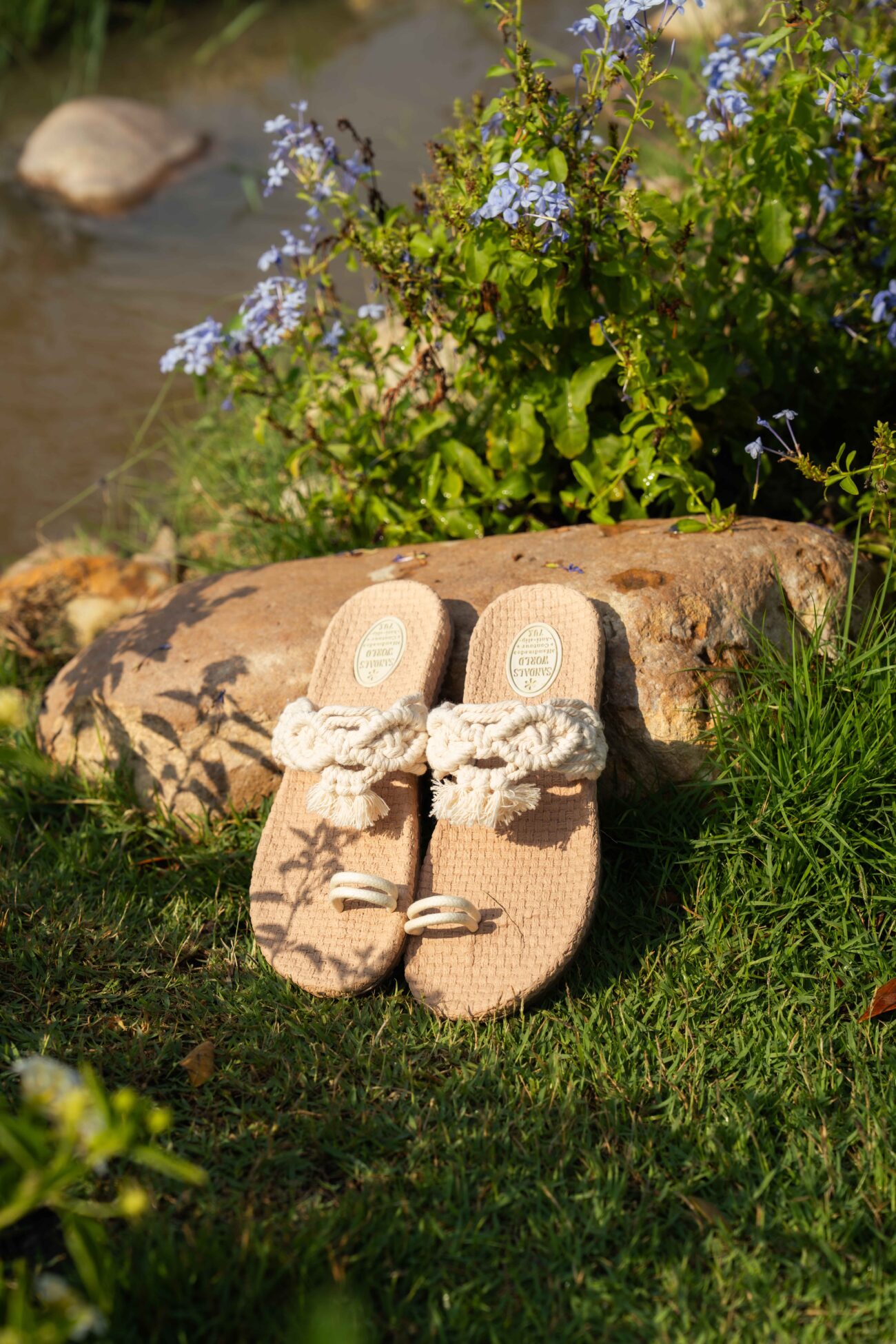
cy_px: 672
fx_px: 2016
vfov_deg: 36.9
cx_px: 448
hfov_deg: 25.1
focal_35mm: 54
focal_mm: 54
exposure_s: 1/1600
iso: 100
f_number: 5
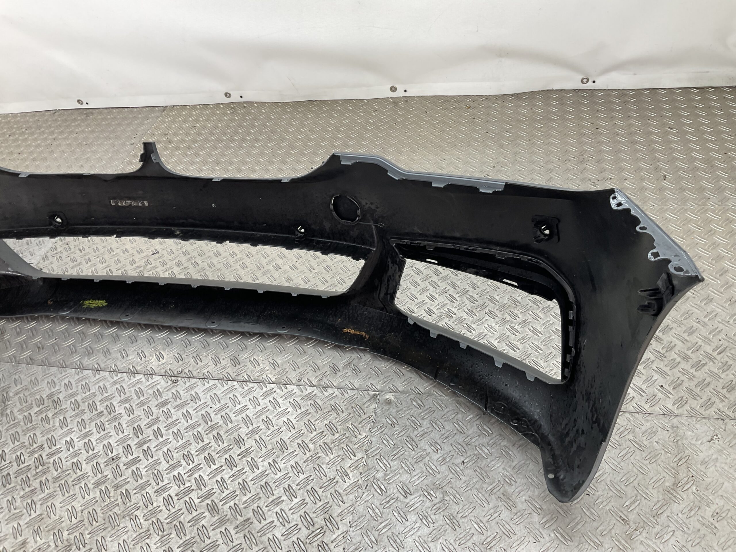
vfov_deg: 48.2
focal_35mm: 29
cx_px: 368
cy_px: 276
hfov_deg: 61.7
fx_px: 617
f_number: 1.8
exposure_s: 1/100
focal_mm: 3
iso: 32
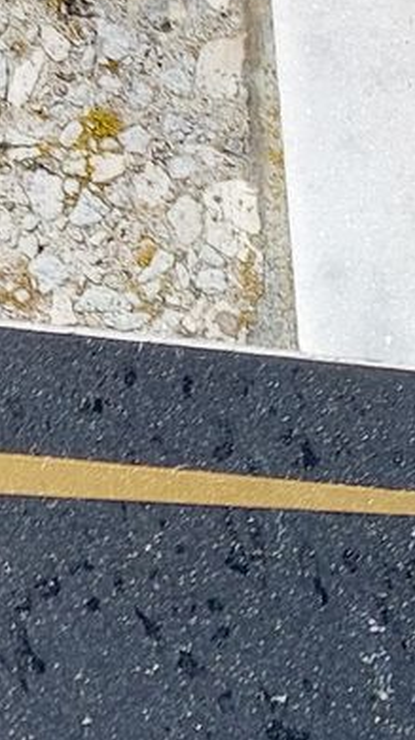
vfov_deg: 13.1
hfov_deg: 6.9
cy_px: 1101
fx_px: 3036
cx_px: 1306
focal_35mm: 155
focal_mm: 5.23
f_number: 1.8
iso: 25
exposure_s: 1/706
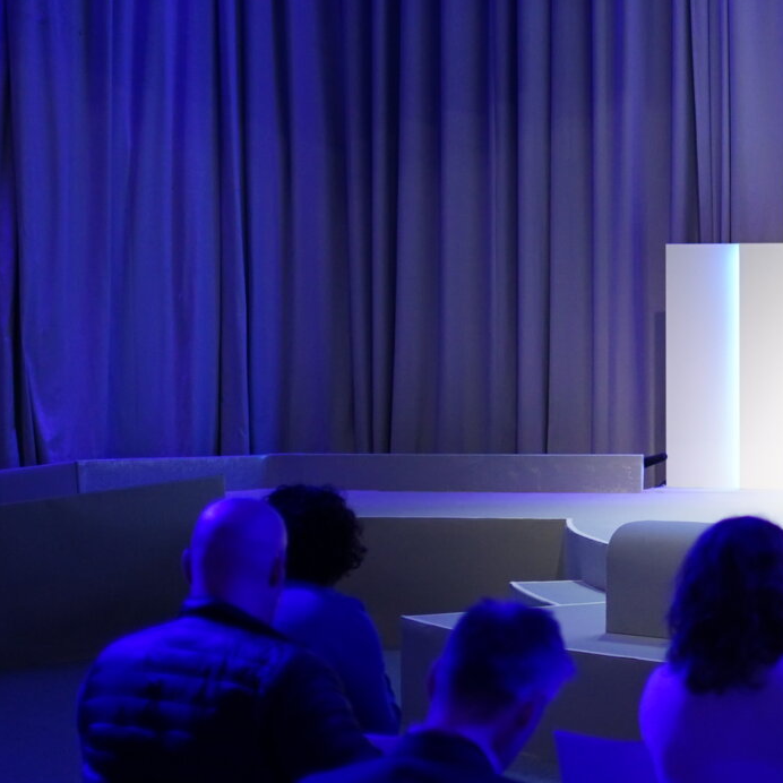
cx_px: 1229
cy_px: 255
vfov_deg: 15.8
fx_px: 2815
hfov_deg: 14.6
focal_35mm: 110
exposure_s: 1/250
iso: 640
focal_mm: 35
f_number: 1.8
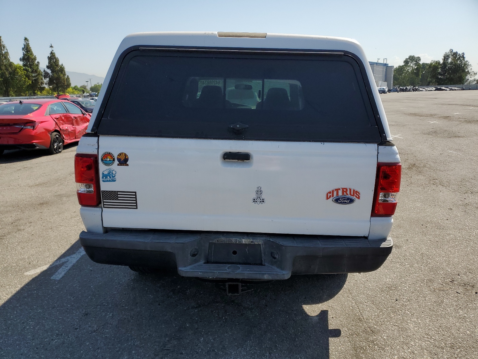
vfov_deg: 53.1
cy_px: 180
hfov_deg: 67.3
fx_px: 359
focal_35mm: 26
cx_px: 239
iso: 50
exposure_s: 1/3333
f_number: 1.5
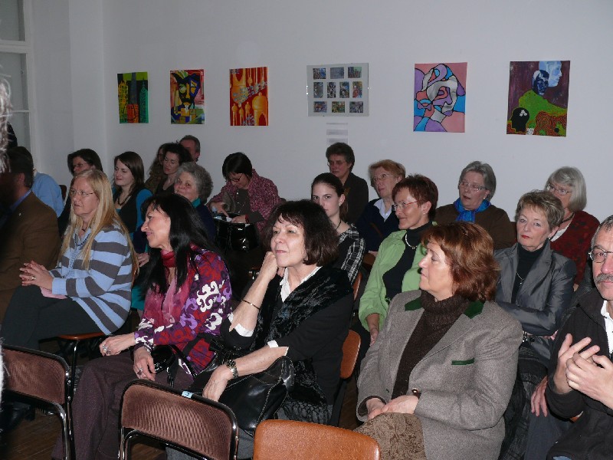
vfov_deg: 36.0
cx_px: 306
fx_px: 708
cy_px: 230
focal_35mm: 40
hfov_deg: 46.8
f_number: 2.8
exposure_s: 1/30
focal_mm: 8
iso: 100
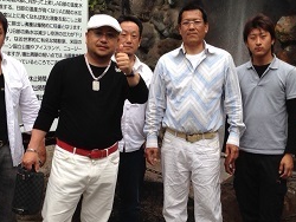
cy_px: 143
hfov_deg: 29.4
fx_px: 565
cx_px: 155
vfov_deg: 22.2
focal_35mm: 66
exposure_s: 1/219
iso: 50
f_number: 2.4
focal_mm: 4.12
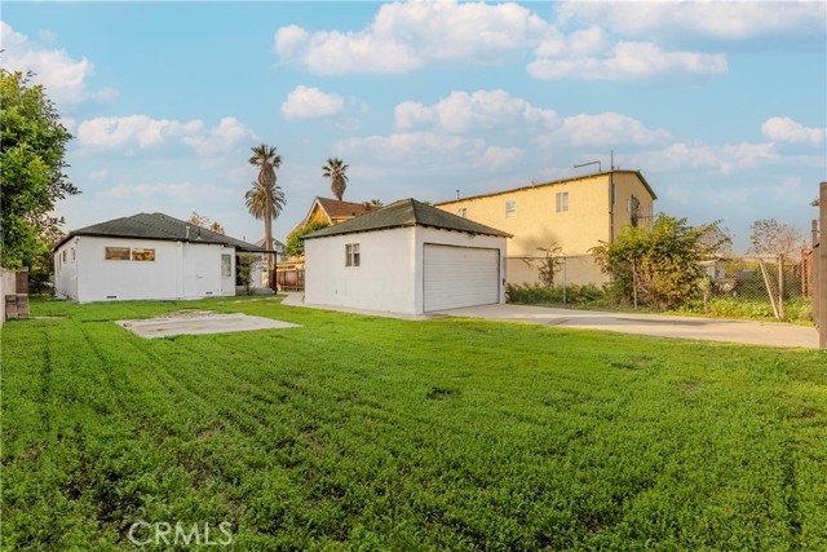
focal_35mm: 16
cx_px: 414
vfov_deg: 73.8
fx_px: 368
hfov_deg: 96.7
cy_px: 276
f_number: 7.1
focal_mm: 16
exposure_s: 1/640
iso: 100
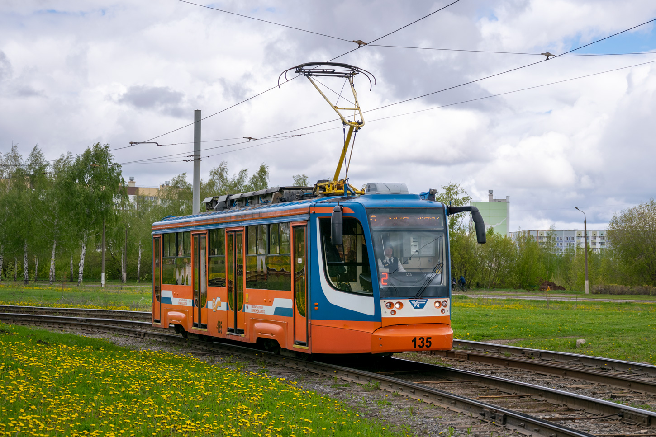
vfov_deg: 18.9
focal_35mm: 72
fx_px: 1312
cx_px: 328
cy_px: 218
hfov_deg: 28.1
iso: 100
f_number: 4.8
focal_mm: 48
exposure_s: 1/800
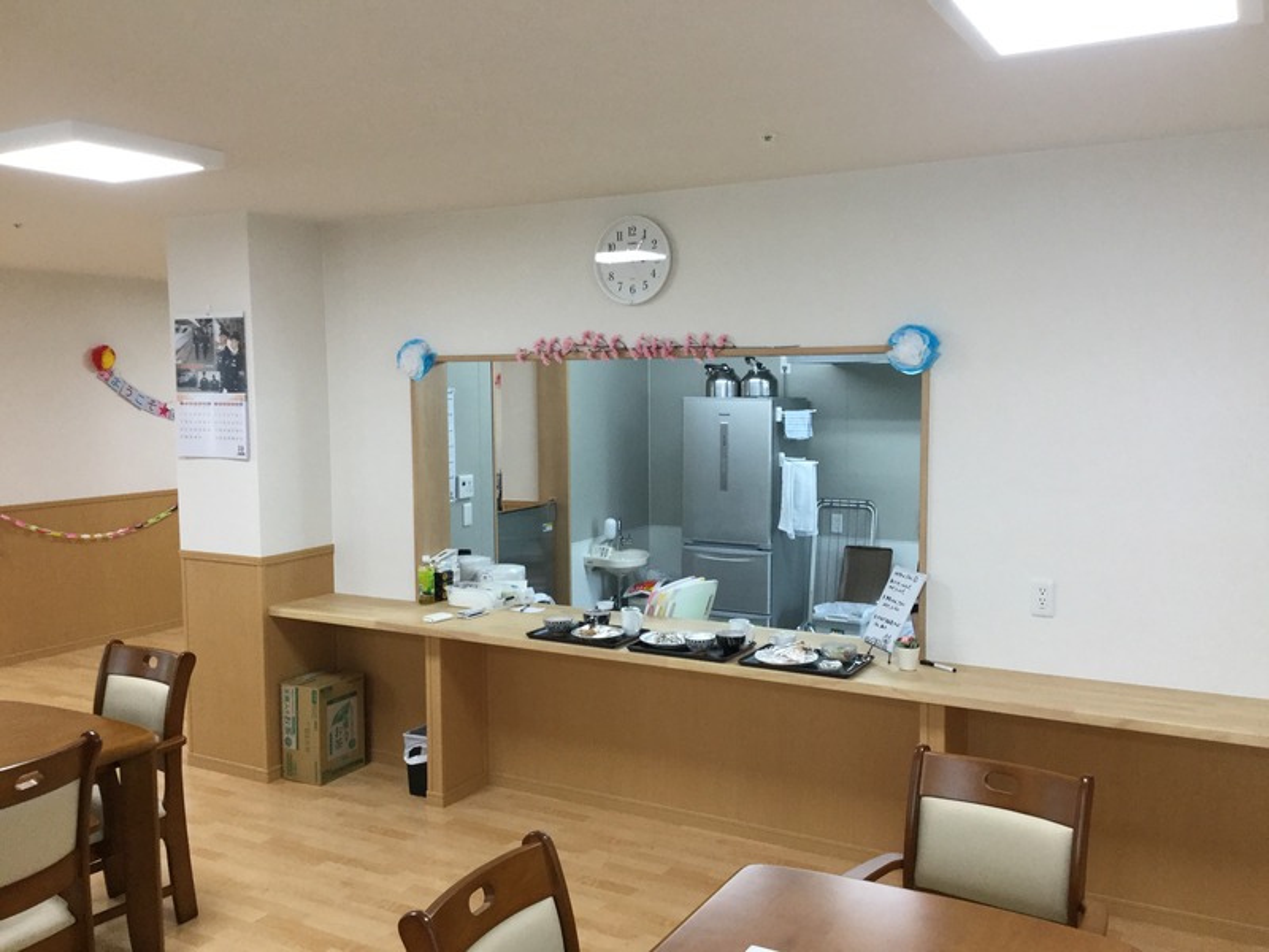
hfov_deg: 58.4
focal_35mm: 31
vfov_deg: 45.4
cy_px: 476
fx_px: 1136
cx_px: 634
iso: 32
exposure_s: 1/30
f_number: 2.4
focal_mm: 3.3
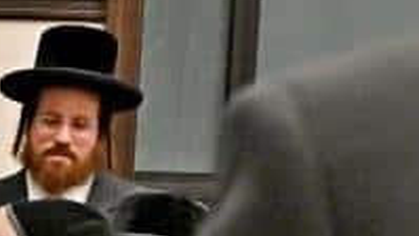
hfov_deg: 10.1
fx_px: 2156
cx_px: -472
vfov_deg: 5.9
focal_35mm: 194
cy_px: 634
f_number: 4
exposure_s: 1/640
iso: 1250
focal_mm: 24
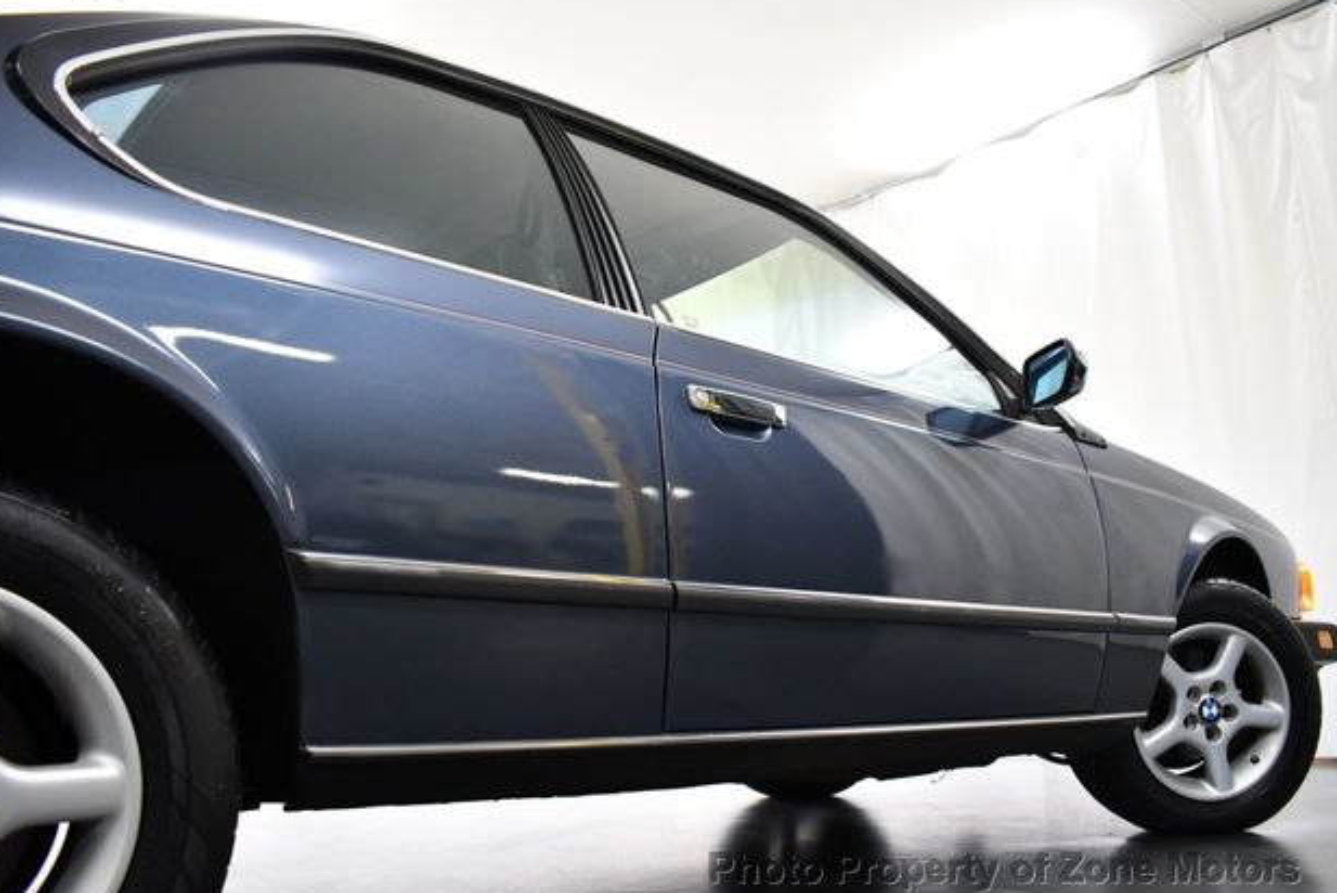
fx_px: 1040
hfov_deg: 65.4
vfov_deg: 46.4
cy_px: 448
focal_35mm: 28
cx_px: 678
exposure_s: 1/125
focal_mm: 18
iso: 1400
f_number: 3.5
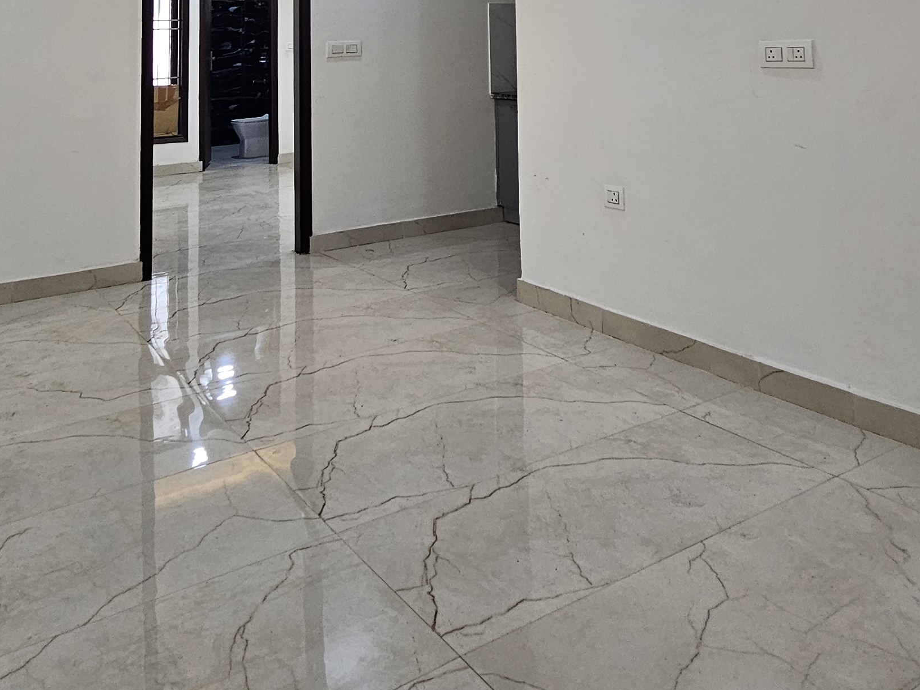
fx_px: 851
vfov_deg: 38.2
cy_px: -30
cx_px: 532
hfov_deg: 56.5
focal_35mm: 32
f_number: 2.2
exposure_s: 1/50
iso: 100
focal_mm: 2.2
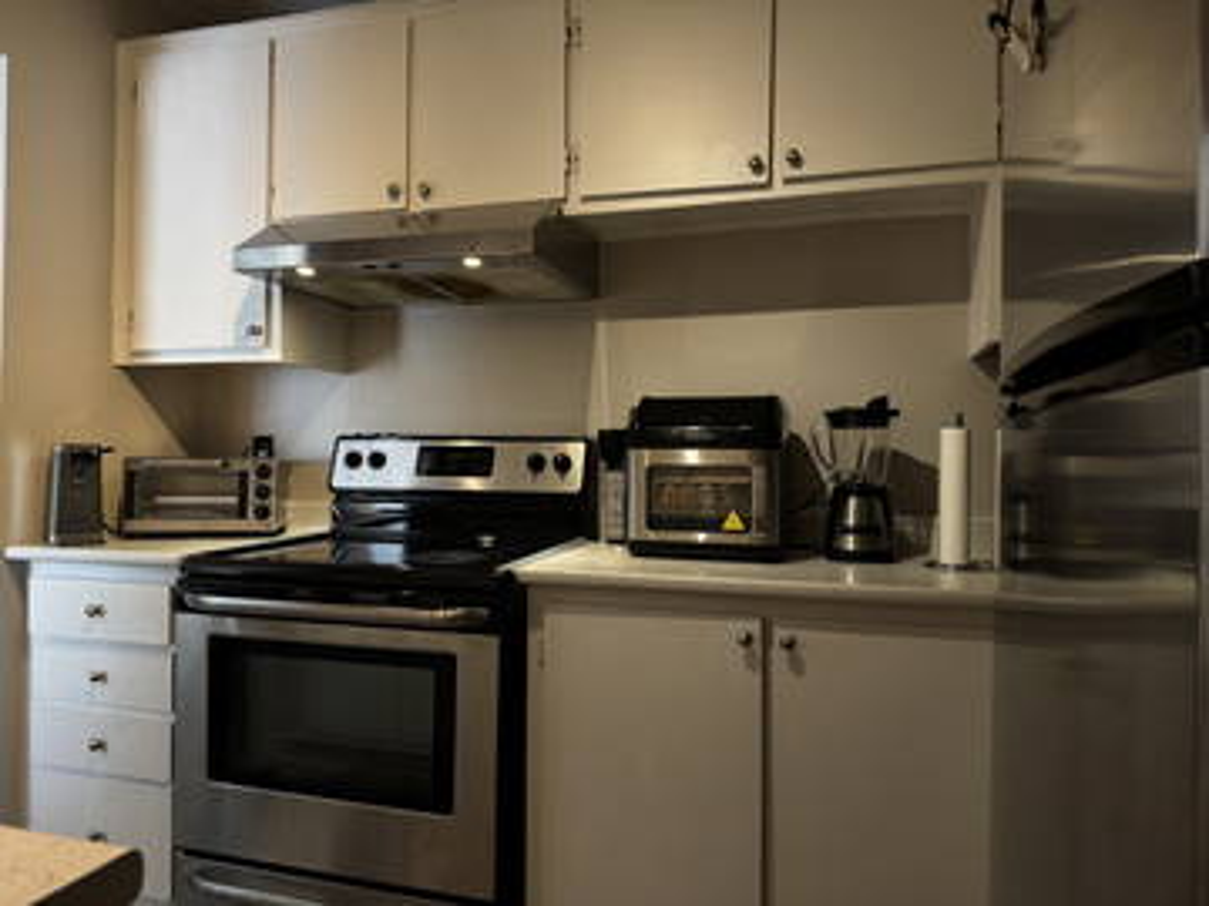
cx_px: 604
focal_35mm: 24
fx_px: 838
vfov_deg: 56.8
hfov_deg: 71.6
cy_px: 453
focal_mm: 6.76
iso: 100
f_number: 1.78
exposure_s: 1/120
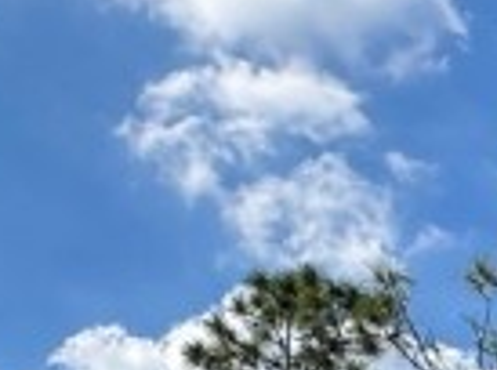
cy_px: 733
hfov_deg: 17.3
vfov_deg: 12.4
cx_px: 700
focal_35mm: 105
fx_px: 1504
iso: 40
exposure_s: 1/1160
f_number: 2.2
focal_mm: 2.22
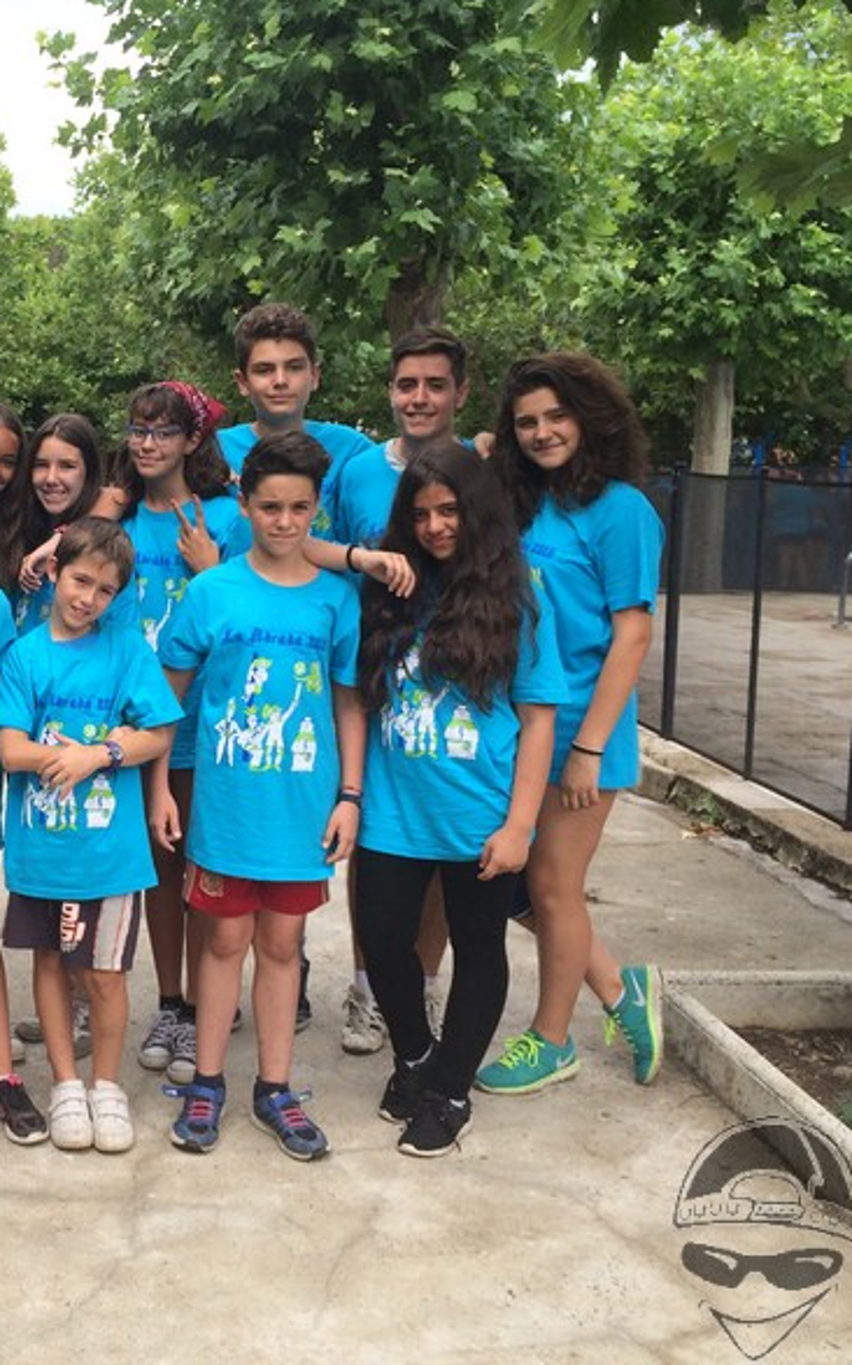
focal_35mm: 42
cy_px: 685
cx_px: 9
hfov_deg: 28.7
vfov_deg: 47.2
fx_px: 1561
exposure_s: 1/641
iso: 32
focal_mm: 4.15
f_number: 2.2
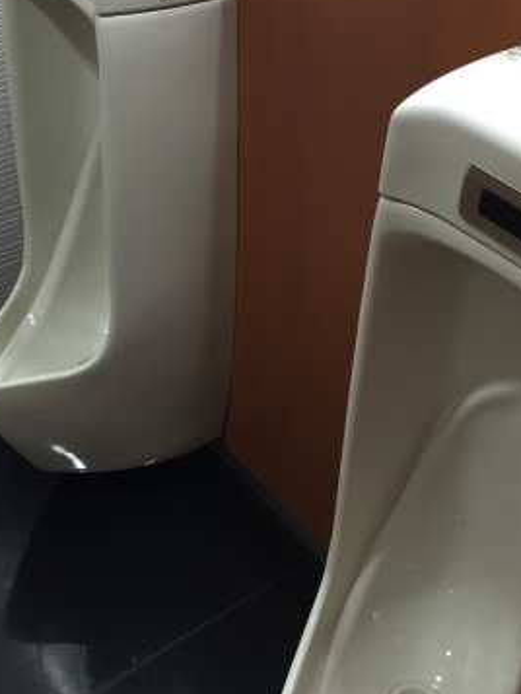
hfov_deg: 28.0
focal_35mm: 52
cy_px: 282
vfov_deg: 36.7
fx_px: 1043
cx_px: 282
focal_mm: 4.15
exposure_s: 1/33
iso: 80
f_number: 2.2
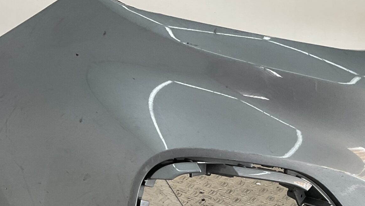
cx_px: 236
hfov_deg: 30.0
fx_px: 678
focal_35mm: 70
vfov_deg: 16.4
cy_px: 256
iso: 16
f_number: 1.8
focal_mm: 3
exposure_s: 1/183
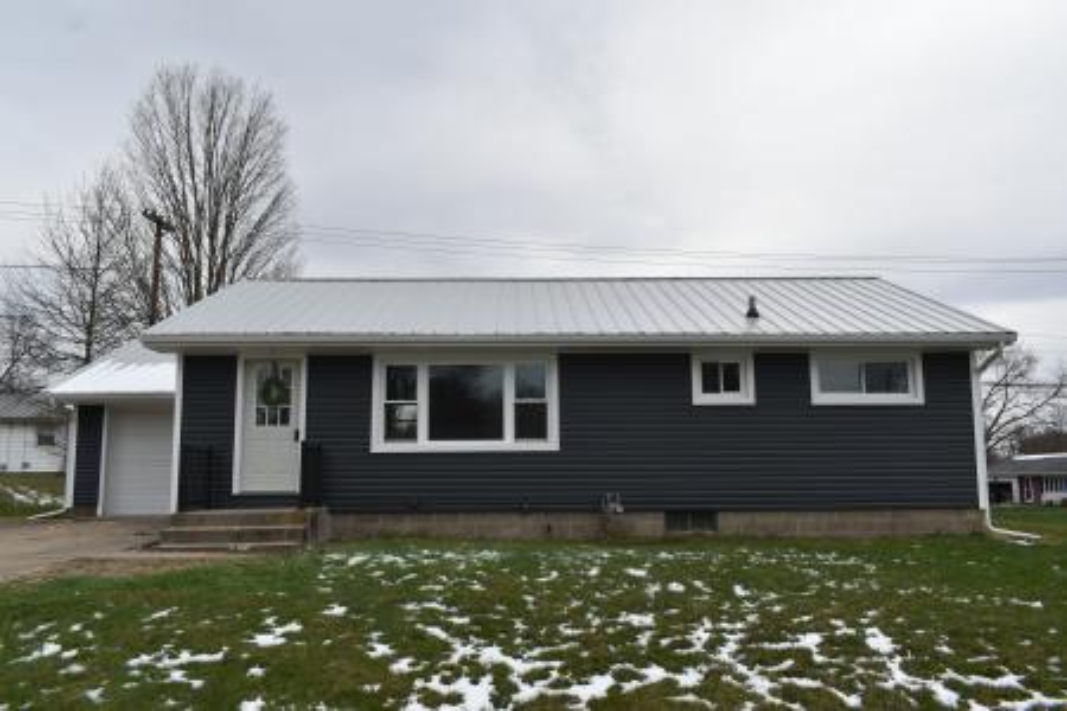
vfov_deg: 47.9
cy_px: 356
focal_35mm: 27
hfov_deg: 67.4
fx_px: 800
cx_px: 534
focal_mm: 18
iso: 100
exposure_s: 1/200
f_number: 10
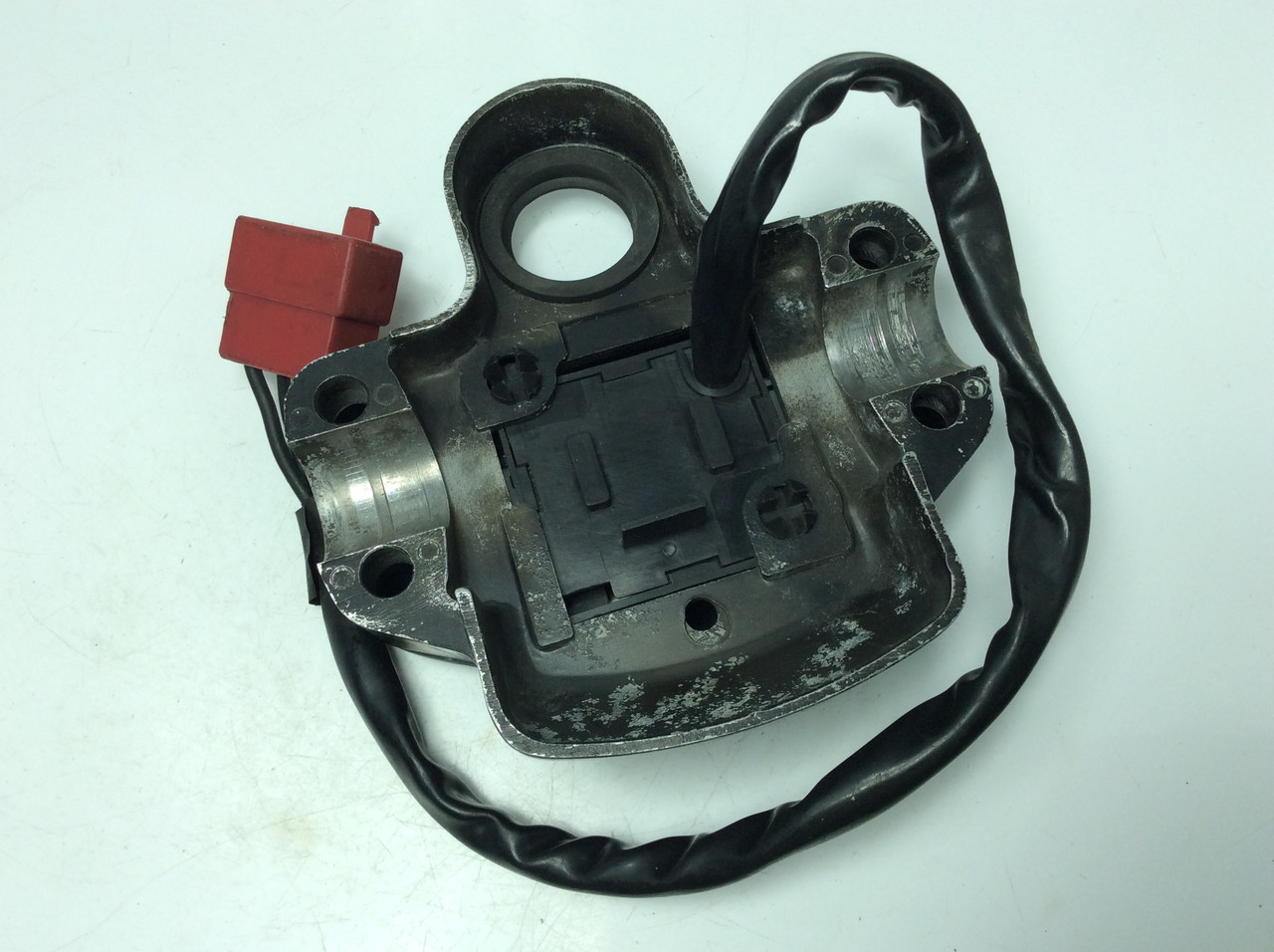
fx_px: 1176
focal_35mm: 32
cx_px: 637
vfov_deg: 44.1
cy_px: 476
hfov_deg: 56.9
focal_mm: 3.3
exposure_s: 1/299
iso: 32
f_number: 2.4
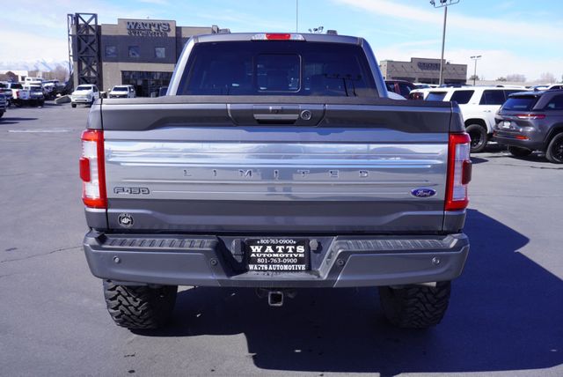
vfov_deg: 40.0
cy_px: 188
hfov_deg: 57.2
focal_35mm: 33
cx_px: 282
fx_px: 517
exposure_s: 1/125
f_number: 9
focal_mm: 22
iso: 100
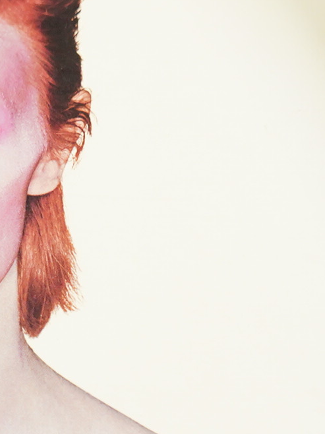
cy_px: 307
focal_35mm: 123
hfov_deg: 11.8
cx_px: -60
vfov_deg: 16.0
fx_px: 1541
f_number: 4
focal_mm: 28
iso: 2500
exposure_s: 1/320
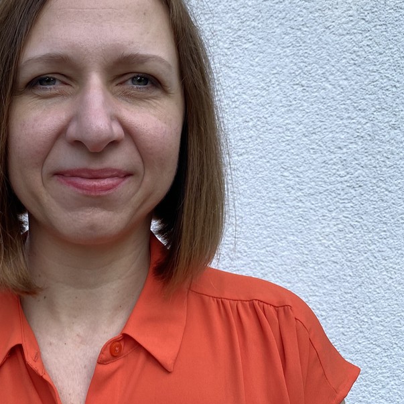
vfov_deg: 32.7
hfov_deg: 32.0
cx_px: 86
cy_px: 156
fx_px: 687
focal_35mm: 52
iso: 32
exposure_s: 1/360
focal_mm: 4.25
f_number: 1.8
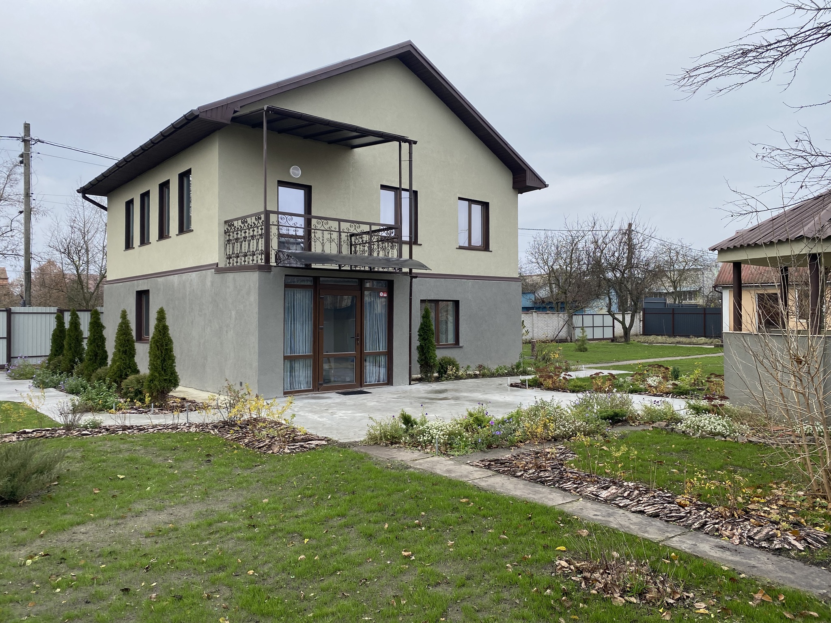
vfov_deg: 53.1
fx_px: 624
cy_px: 312
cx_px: 416
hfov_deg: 67.3
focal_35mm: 26
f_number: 1.8
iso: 32
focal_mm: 4.25
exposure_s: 1/647
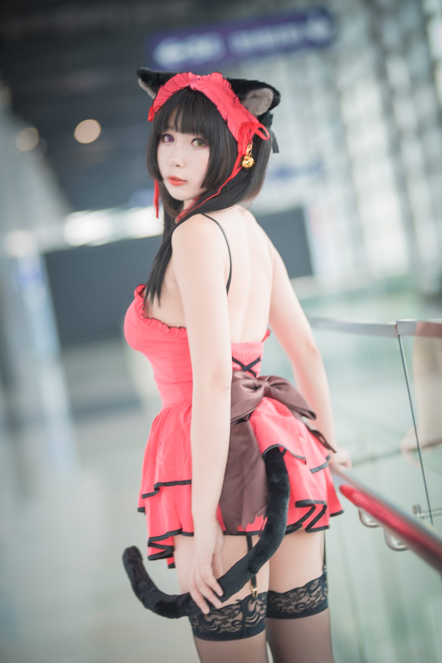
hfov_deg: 16.1
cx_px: 221
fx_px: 1564
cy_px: 332
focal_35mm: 85
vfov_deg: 23.9
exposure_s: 1/30
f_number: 1.6
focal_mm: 85
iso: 100
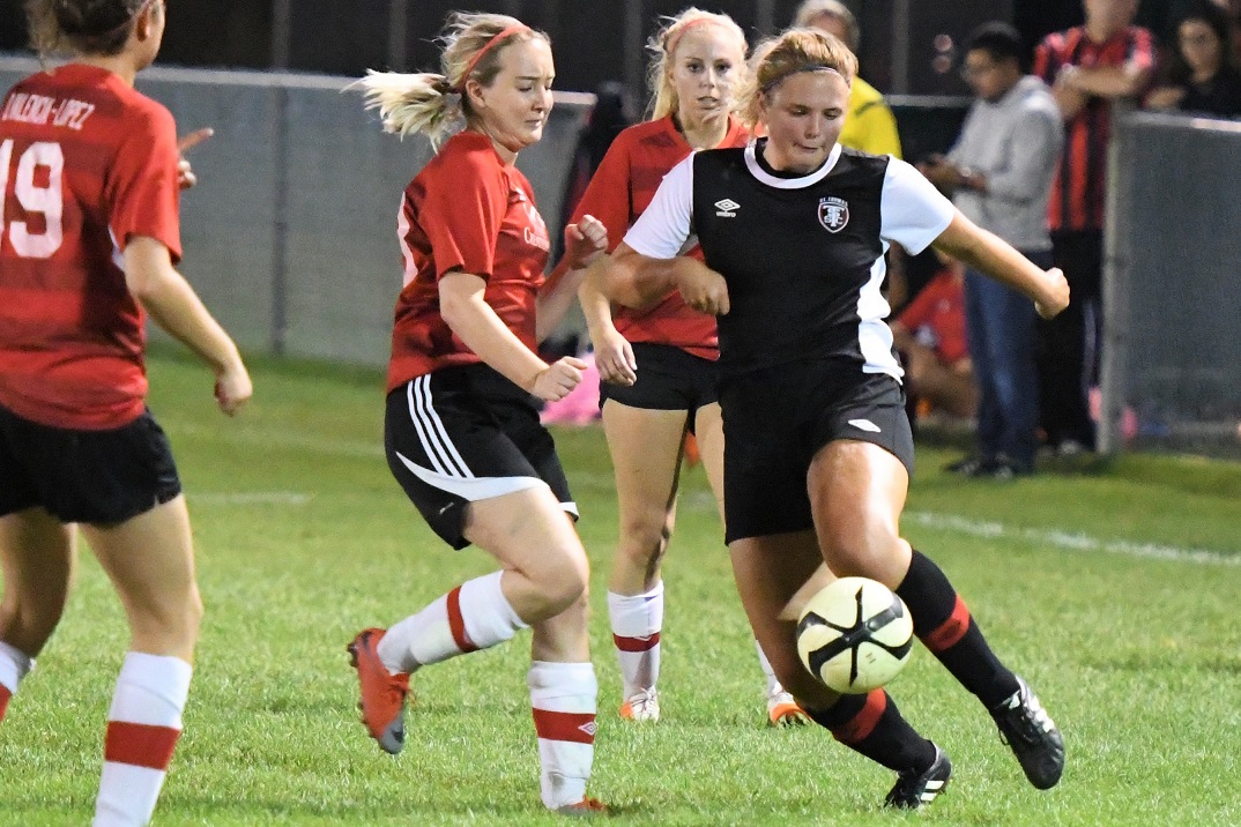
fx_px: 8790
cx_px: 620
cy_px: 414
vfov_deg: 5.4
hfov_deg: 8.1
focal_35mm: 255
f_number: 2.8
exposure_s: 1/800
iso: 14400
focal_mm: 170
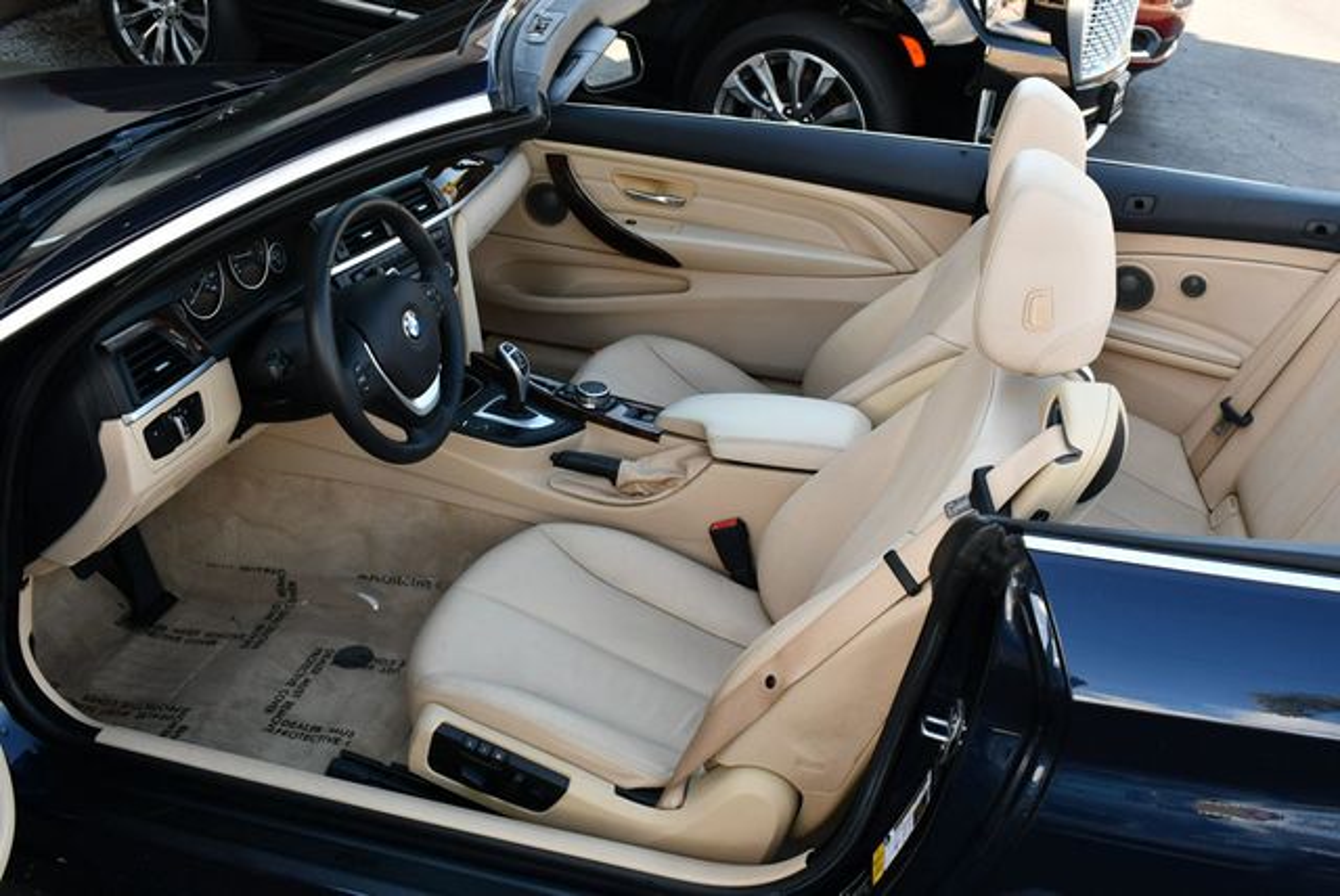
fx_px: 1341
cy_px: 448
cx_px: 670
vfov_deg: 36.9
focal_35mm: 36
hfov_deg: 53.1
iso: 400
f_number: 5
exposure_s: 1/250
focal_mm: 18
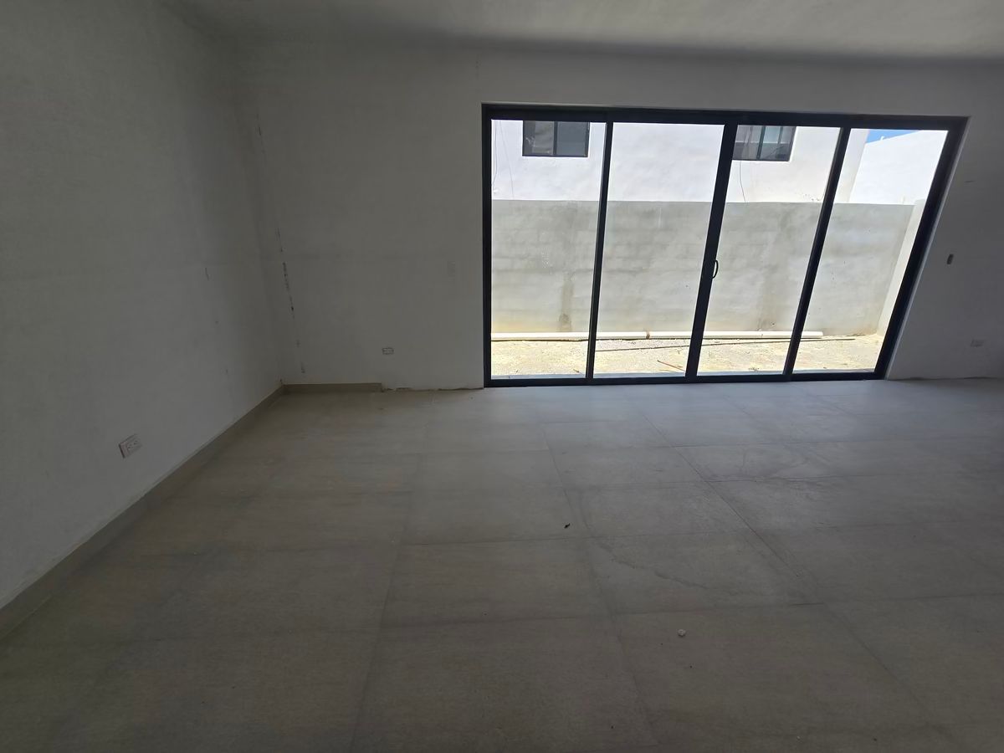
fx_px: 377
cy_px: 376
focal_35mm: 13
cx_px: 502
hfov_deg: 106.2
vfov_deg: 89.9
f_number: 2.2
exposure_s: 1/1286
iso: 50
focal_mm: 2.2
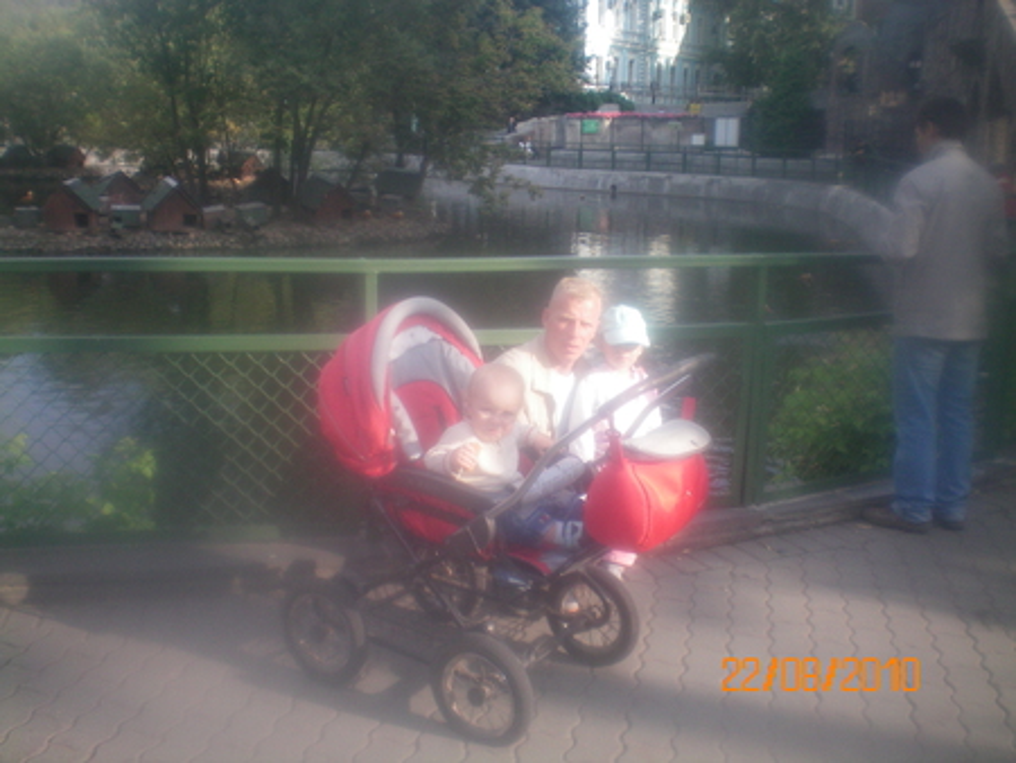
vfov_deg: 37.8
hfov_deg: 49.0
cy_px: 382
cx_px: 508
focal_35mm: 38
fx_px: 1116
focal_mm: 6.3
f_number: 3.1
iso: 64
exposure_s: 1/320
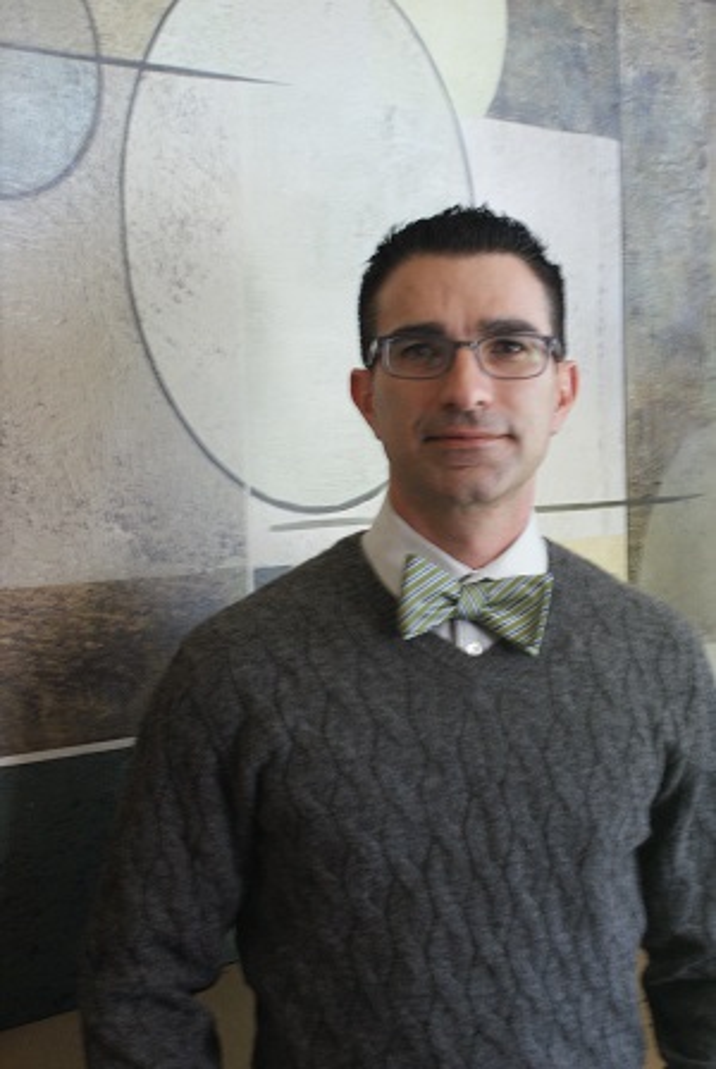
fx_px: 1561
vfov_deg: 37.8
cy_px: 534
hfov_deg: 25.8
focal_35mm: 52
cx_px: 358
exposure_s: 1/15
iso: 400
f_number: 5.6
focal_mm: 35
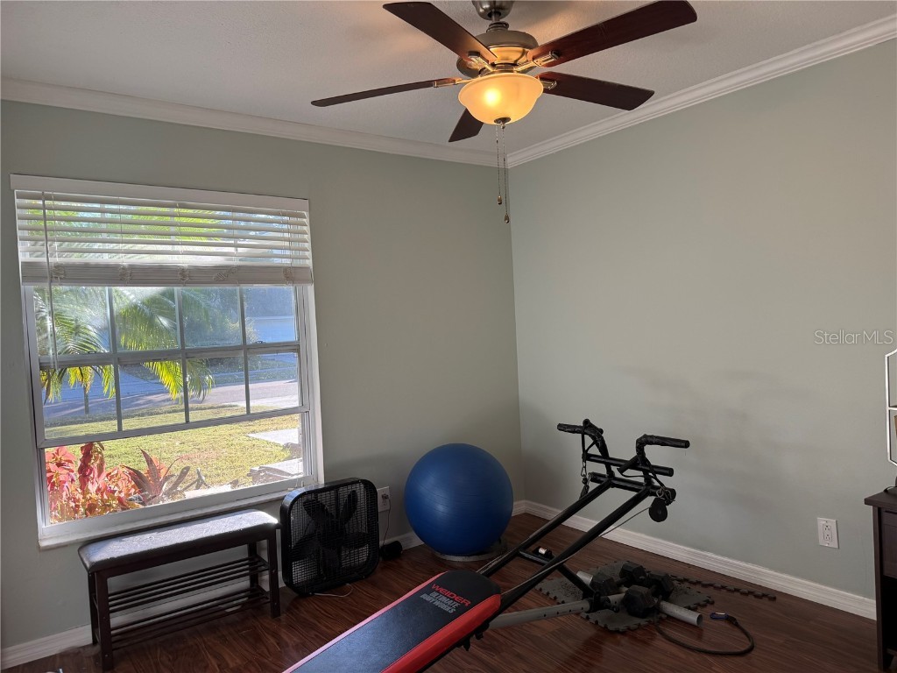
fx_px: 622
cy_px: 336
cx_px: 448
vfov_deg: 56.8
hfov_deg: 71.6
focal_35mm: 24
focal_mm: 6.76
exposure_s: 1/243
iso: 125
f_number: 1.78
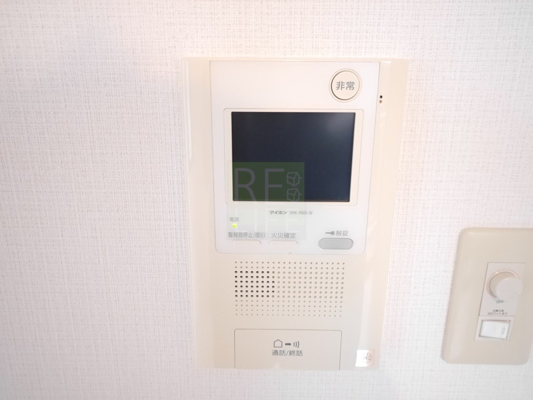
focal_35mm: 28
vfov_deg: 49.7
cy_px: 200
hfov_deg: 63.4
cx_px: 266
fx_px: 431
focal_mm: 14
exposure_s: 1/60
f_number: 4
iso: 2500
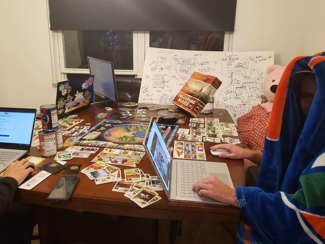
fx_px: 272
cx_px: 166
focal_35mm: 29
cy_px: 113
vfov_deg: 48.2
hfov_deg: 61.6
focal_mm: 4.3
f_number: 1.5
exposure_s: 1/60
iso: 320
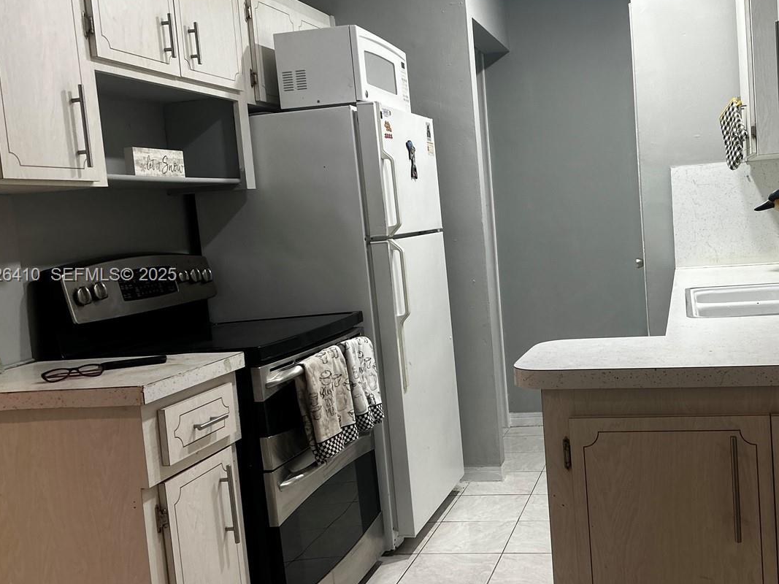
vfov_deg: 36.8
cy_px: 276
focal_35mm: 39
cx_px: 534
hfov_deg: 46.9
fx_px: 878
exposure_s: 1/60
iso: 125
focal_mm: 5.7
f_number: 1.5
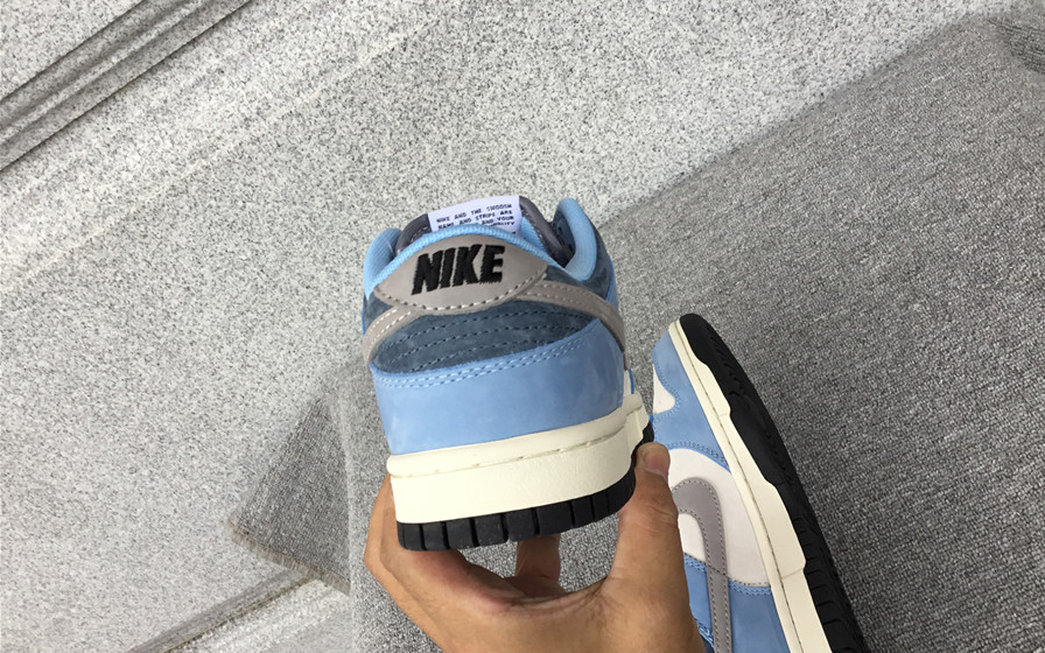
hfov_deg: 58.1
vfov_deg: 38.3
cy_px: 324
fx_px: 940
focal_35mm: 33
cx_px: 524
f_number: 2.4
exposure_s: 1/50
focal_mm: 3.3
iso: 32
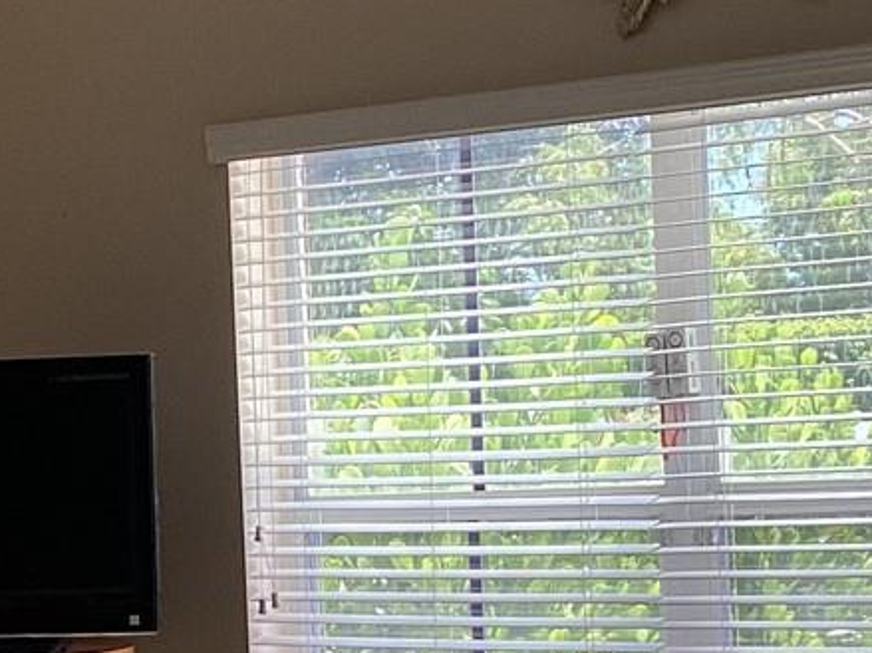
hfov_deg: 17.3
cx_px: 215
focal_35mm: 113
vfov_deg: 13.1
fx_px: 2846
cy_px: 472
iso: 32
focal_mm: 3.3
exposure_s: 1/120
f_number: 2.4
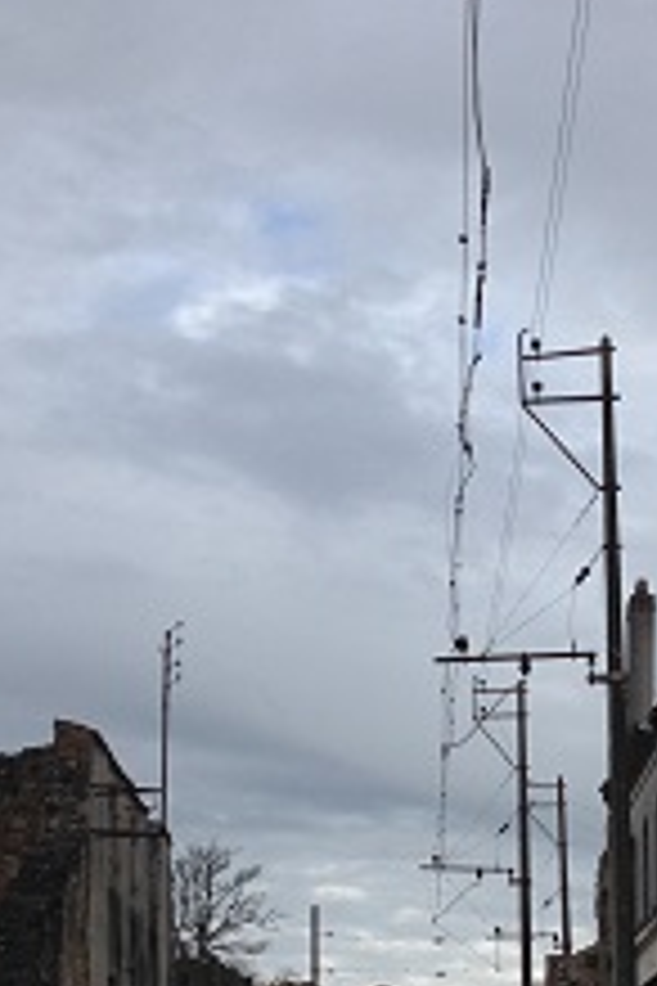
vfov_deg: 24.0
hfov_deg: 16.4
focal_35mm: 83
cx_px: 504
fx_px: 2272
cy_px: 831
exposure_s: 1/1255
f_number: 2.4
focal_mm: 4.28
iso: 50
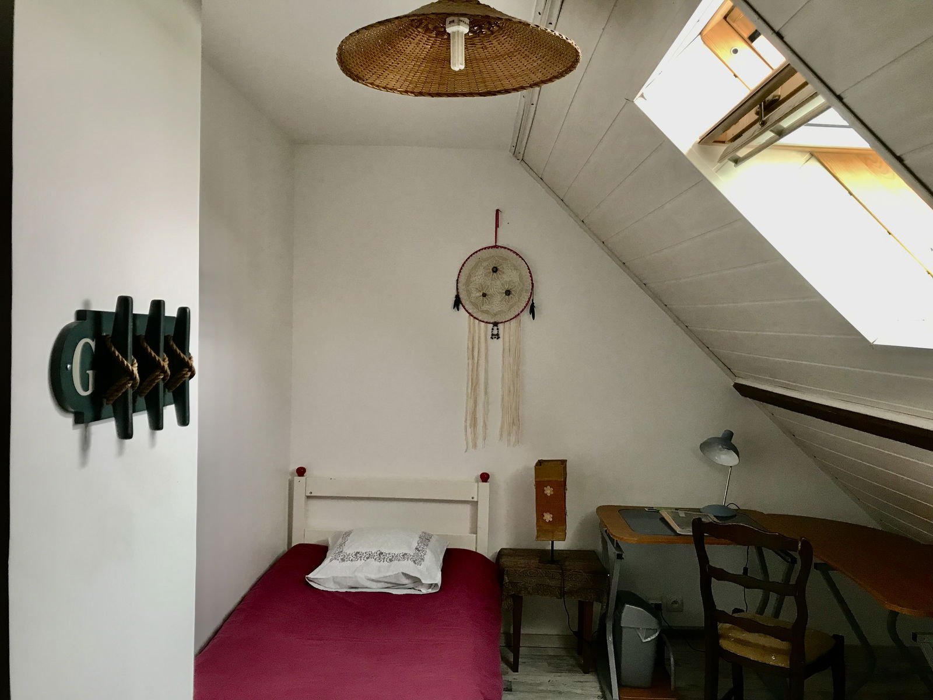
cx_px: 466
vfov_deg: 49.7
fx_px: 755
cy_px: 350
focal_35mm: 28
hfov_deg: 63.4
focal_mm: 3.99
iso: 40
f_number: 1.8
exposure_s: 1/17
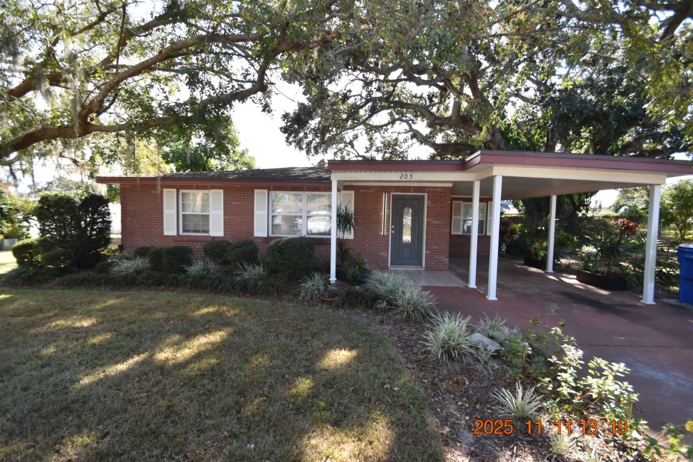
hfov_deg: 100.4
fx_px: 289
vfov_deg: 77.3
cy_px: 231
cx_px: 346
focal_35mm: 15
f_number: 3.5
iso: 800
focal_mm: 10
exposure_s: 1/1500
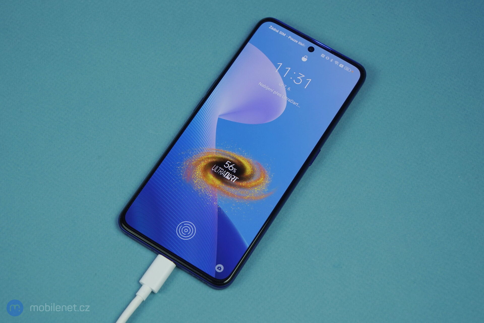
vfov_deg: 19.5
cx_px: 242
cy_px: 162
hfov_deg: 28.8
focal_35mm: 70
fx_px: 941
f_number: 8
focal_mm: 70
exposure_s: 1/160
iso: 800
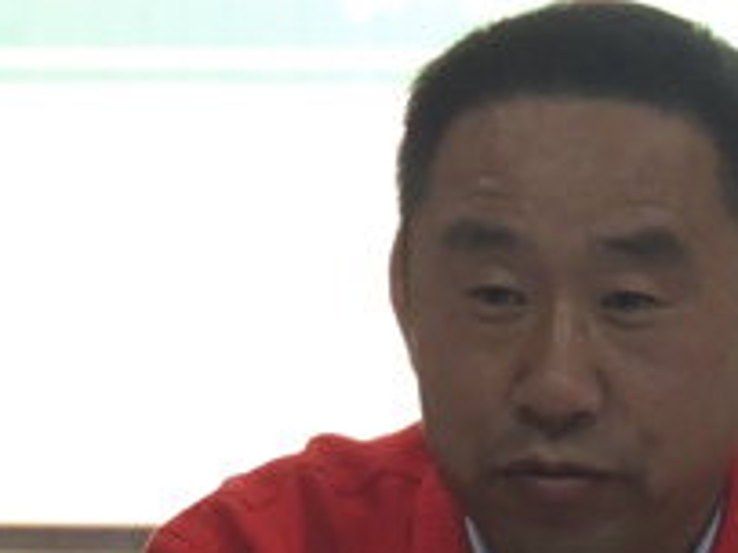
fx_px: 12614
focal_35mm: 592
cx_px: 469
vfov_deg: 2.5
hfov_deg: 3.4
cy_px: 384
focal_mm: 33
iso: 720
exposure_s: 1/30
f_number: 4.6
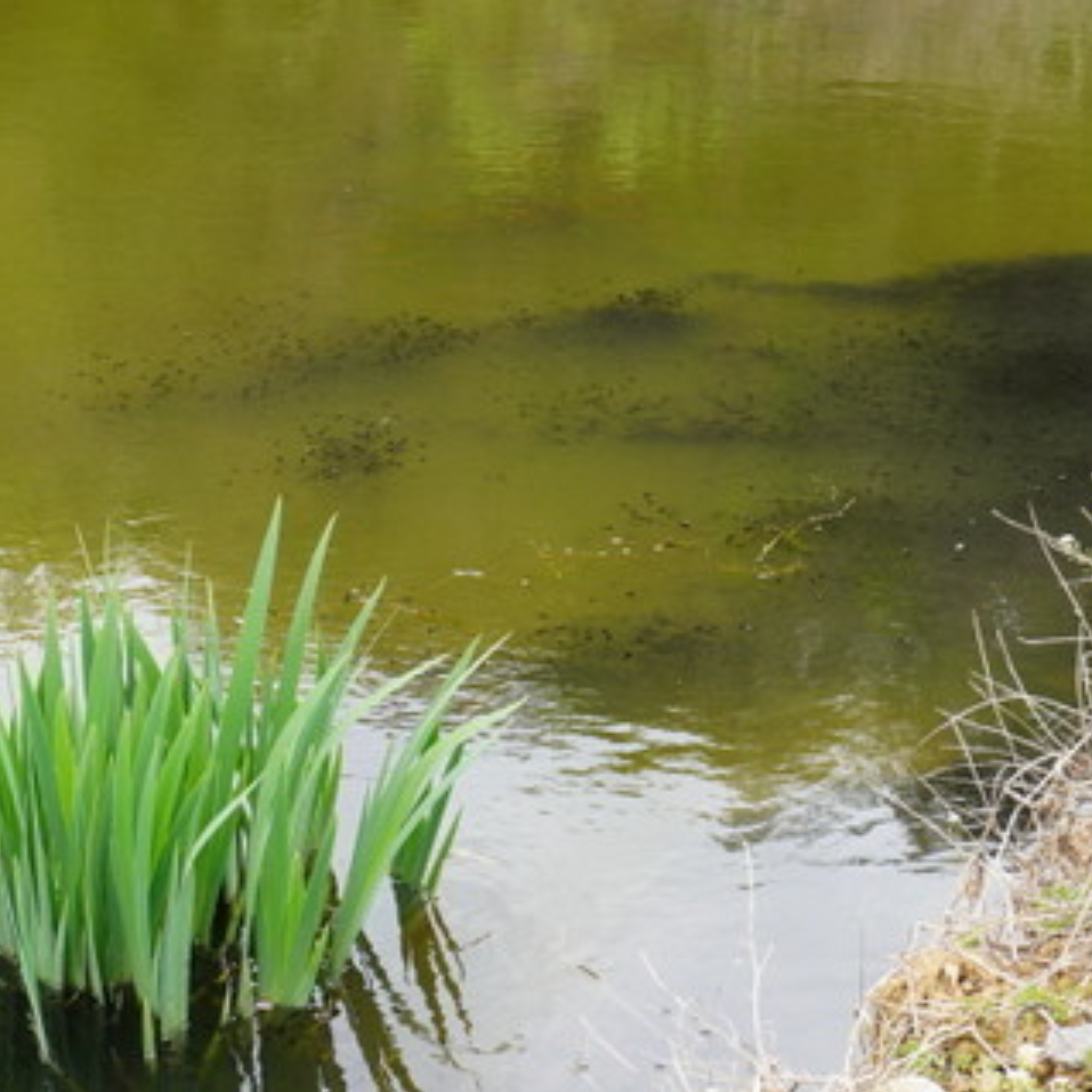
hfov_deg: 20.7
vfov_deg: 20.7
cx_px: 575
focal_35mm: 84
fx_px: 2991
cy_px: 438
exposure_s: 1/80
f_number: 7.1
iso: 100
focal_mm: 35
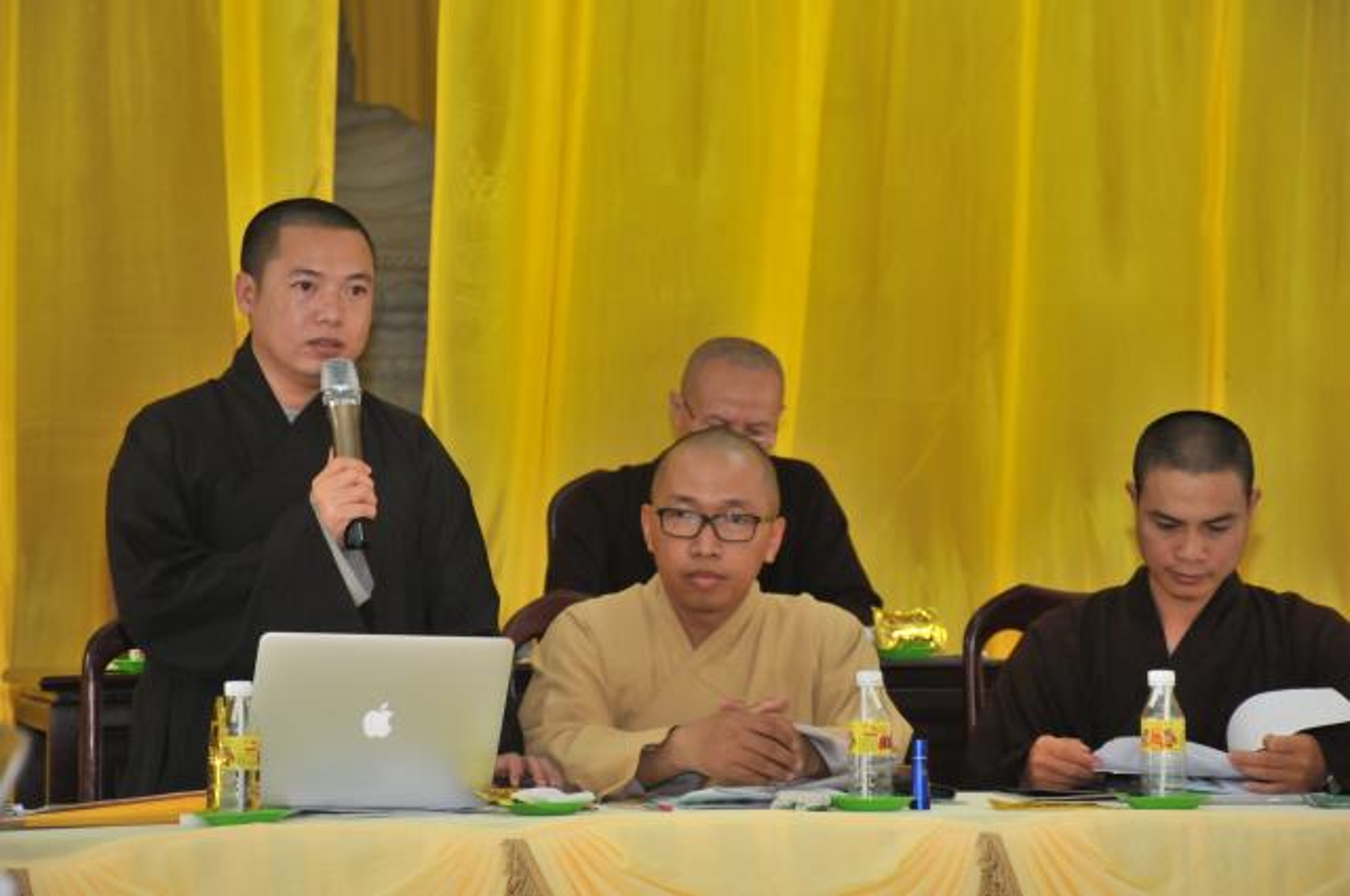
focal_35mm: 135
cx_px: 675
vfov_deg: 10.1
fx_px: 5056
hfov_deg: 15.2
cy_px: 448
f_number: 5.3
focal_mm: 90
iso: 1000
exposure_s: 1/50
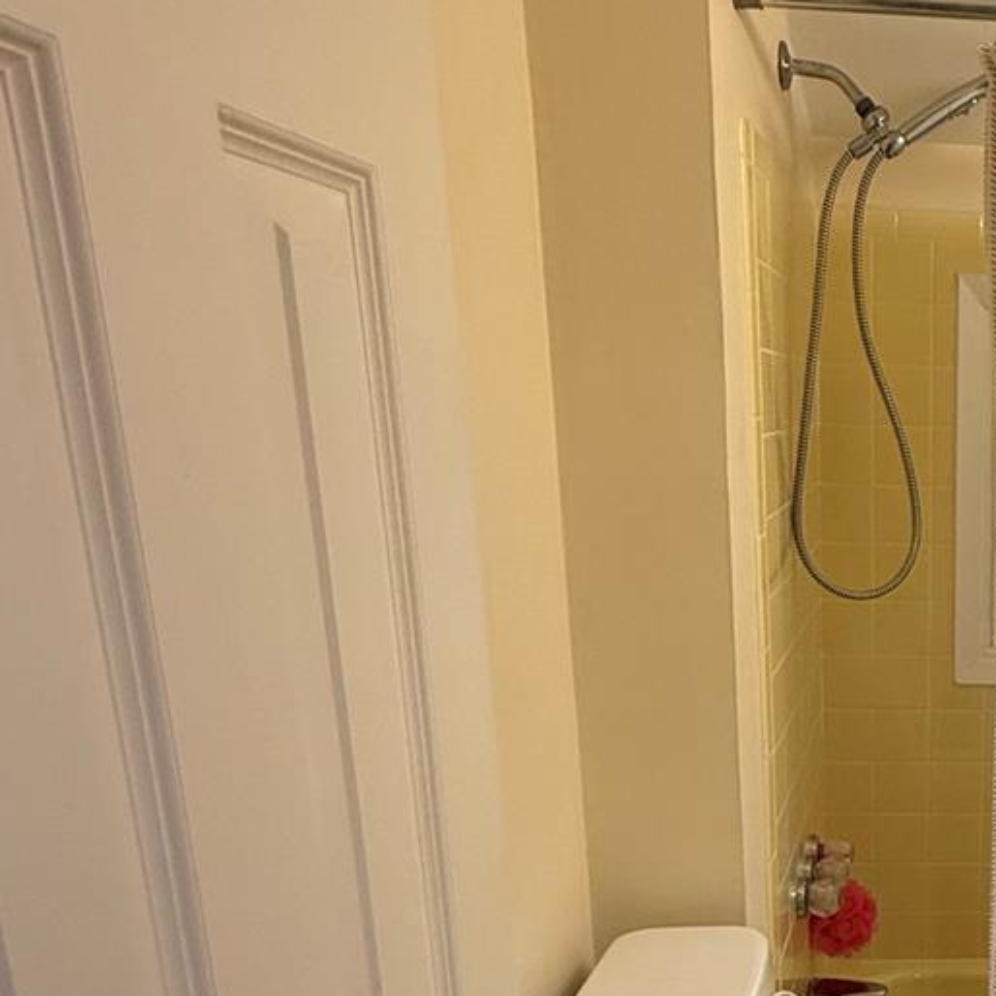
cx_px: 1070
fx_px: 1204
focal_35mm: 37
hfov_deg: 38.1
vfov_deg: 43.6
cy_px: 738
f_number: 2.2
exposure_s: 1/120
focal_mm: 2.22
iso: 200
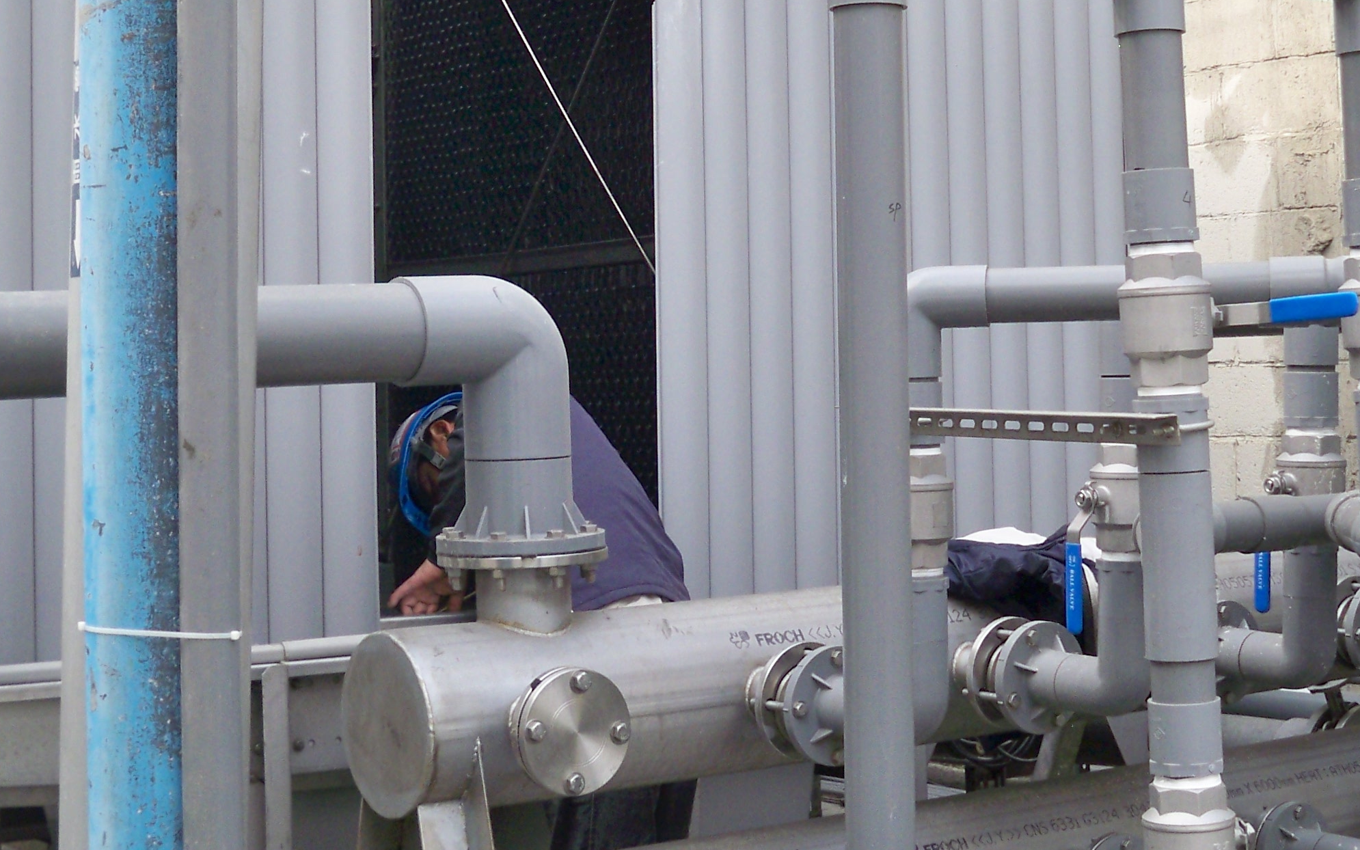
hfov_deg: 30.2
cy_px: 297
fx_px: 2521
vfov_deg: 19.1
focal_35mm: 68
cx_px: 668
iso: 100
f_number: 3.1
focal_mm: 6.3
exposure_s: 1/320
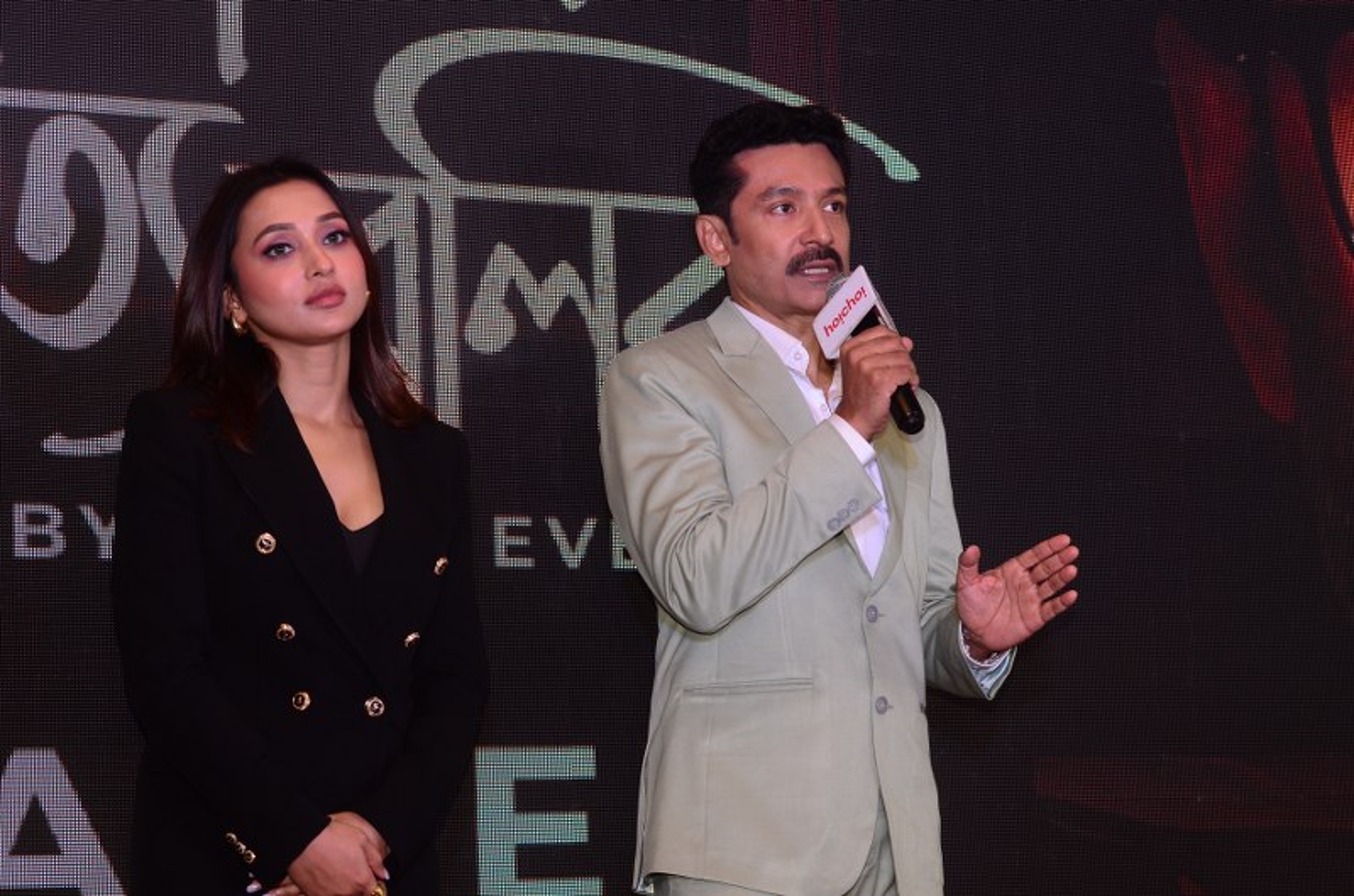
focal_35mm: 105
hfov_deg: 19.5
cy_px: 448
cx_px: 677
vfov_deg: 13.0
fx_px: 3941
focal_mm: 70
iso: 400
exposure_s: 1/80
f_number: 5
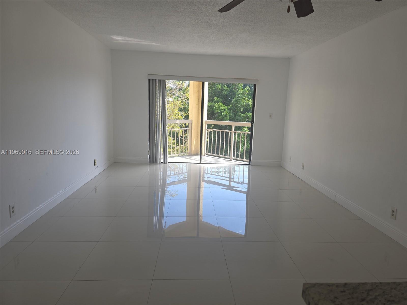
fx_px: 270
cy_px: 152
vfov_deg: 58.9
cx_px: 204
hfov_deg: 73.9
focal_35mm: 23
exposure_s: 1/120
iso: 12
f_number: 1.7
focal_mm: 6.3
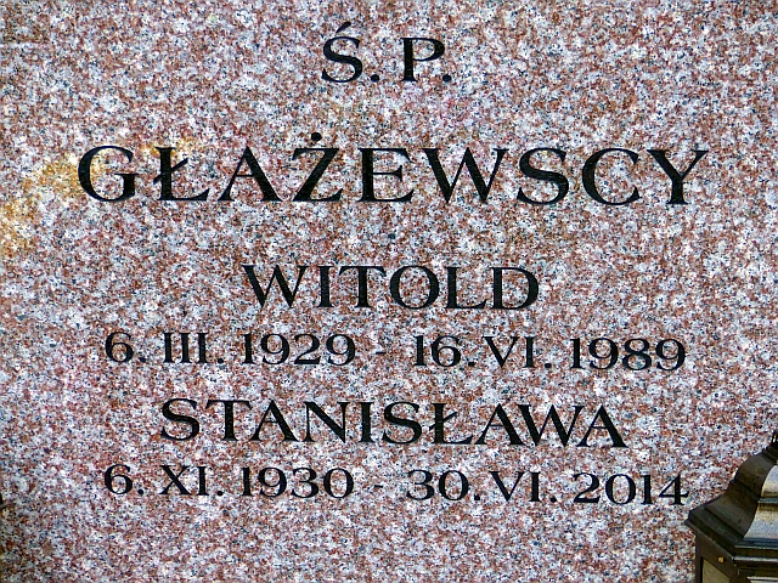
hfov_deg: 18.0
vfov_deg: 13.6
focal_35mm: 109
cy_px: 292
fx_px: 2450
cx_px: 389
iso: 160
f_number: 2.8
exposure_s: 1/60
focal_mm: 19.6
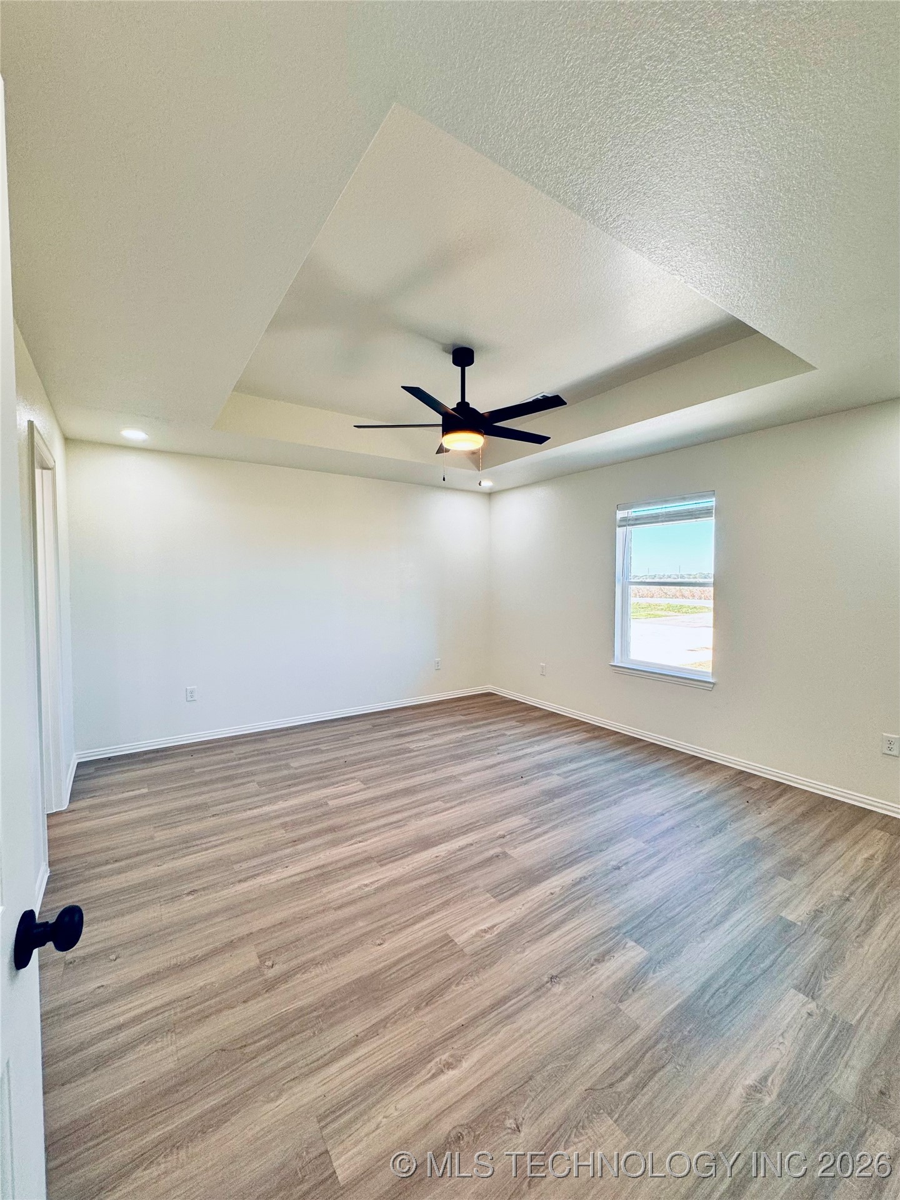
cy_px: 600
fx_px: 485
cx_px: 450
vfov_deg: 102.1
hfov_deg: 85.7
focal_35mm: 14
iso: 100
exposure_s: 1/120
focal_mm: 2.22
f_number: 2.2
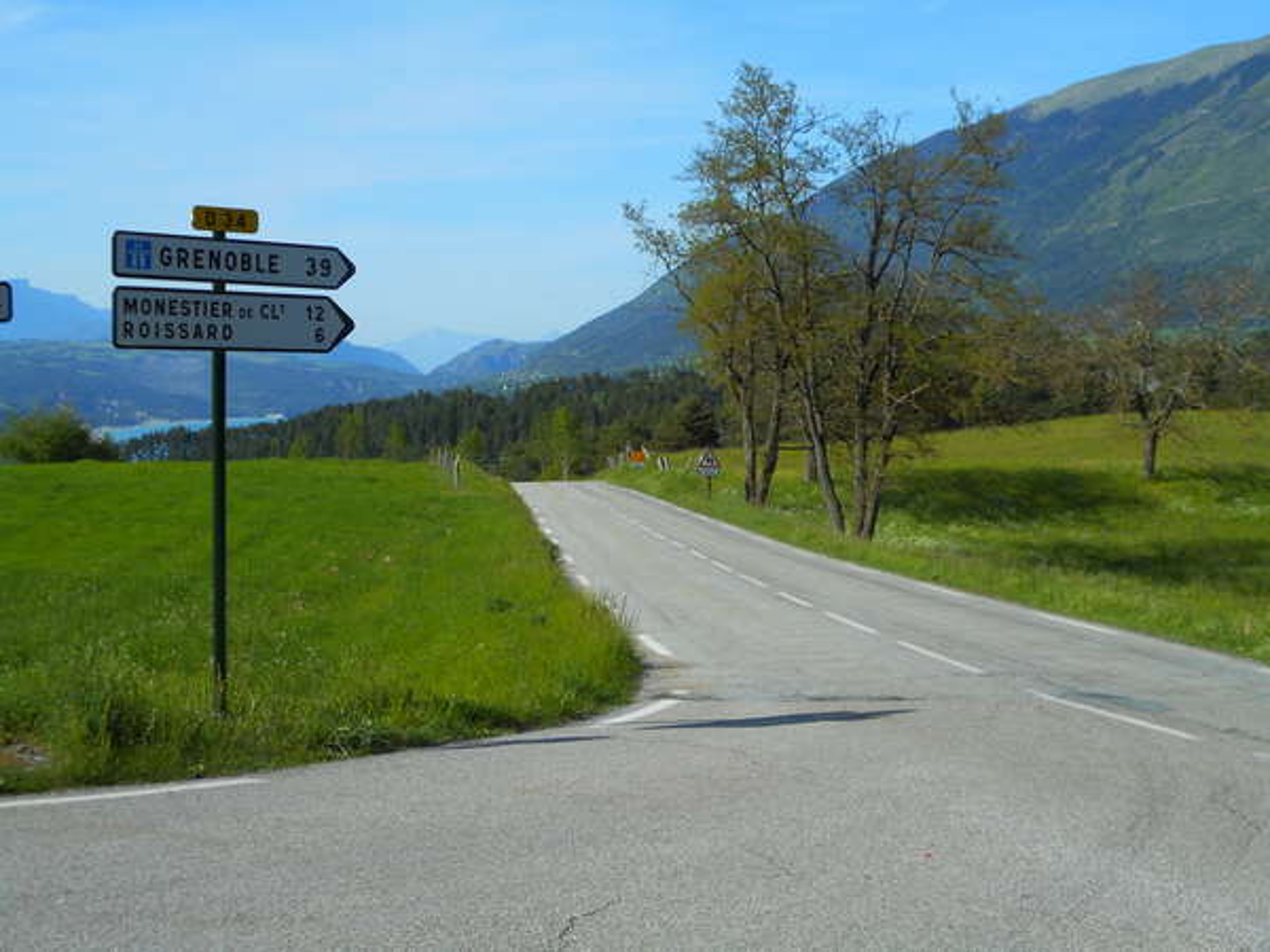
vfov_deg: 28.6
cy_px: 476
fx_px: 1871
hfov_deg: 37.5
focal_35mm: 51
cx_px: 635
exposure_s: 1/500
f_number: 4.9
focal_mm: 9.1
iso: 80
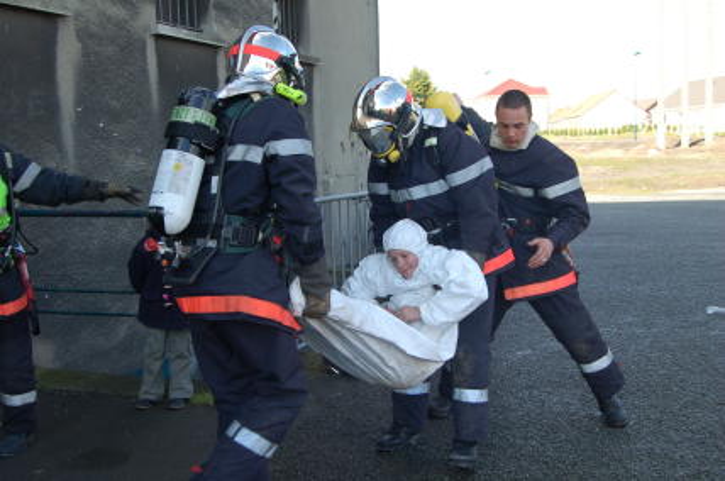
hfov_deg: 46.5
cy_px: 240
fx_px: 845
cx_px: 362
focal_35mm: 42
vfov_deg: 31.8
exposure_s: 1/125
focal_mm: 28
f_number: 5.6
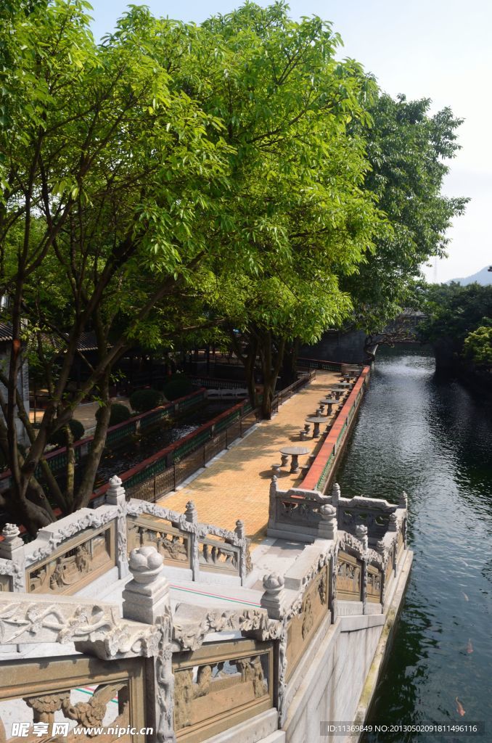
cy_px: 372
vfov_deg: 67.5
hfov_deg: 47.7
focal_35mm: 27
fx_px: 556
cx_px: 246
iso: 180
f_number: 11
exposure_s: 1/125
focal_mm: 18
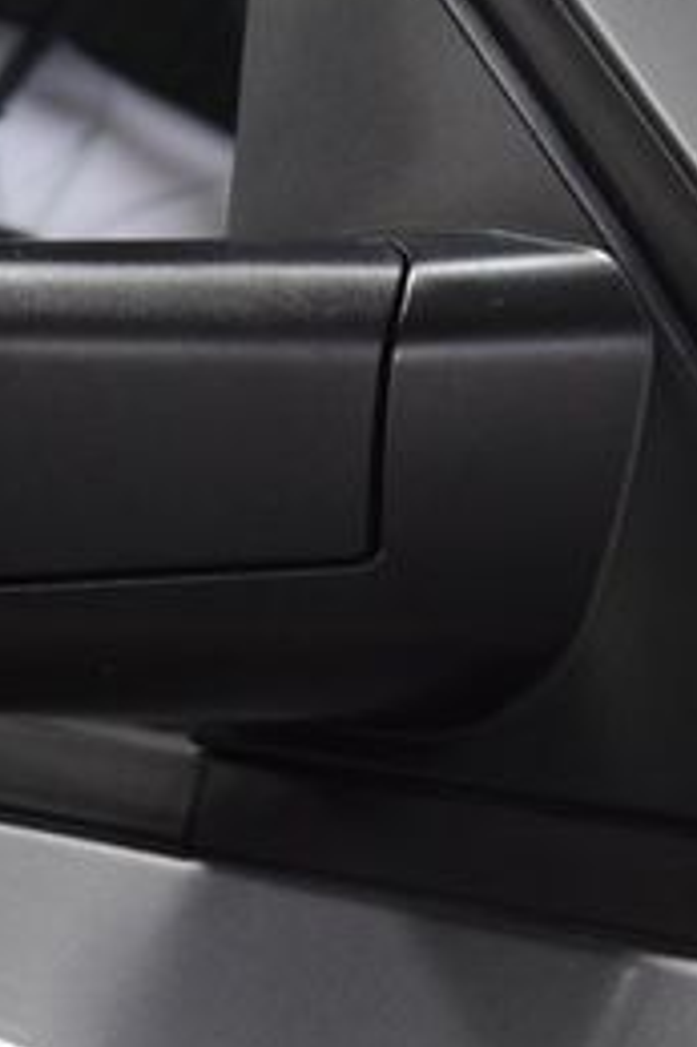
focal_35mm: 185
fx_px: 5379
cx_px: -205
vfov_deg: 11.1
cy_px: 312
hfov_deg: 7.3
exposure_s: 1/60
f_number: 7.1
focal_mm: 50
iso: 1600
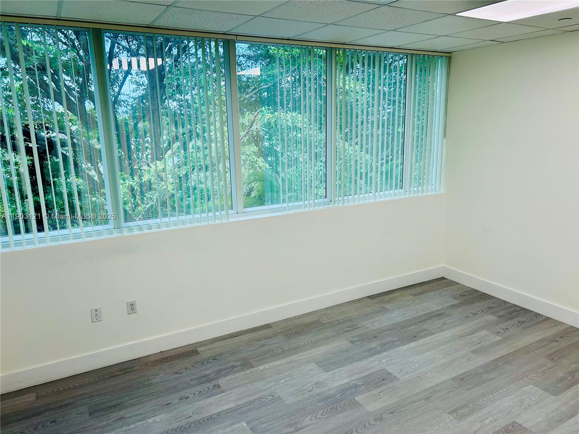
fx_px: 435
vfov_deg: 53.1
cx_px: 290
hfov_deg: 67.3
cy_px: 217
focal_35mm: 26
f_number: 1.5
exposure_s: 1/132
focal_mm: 5.7
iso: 32
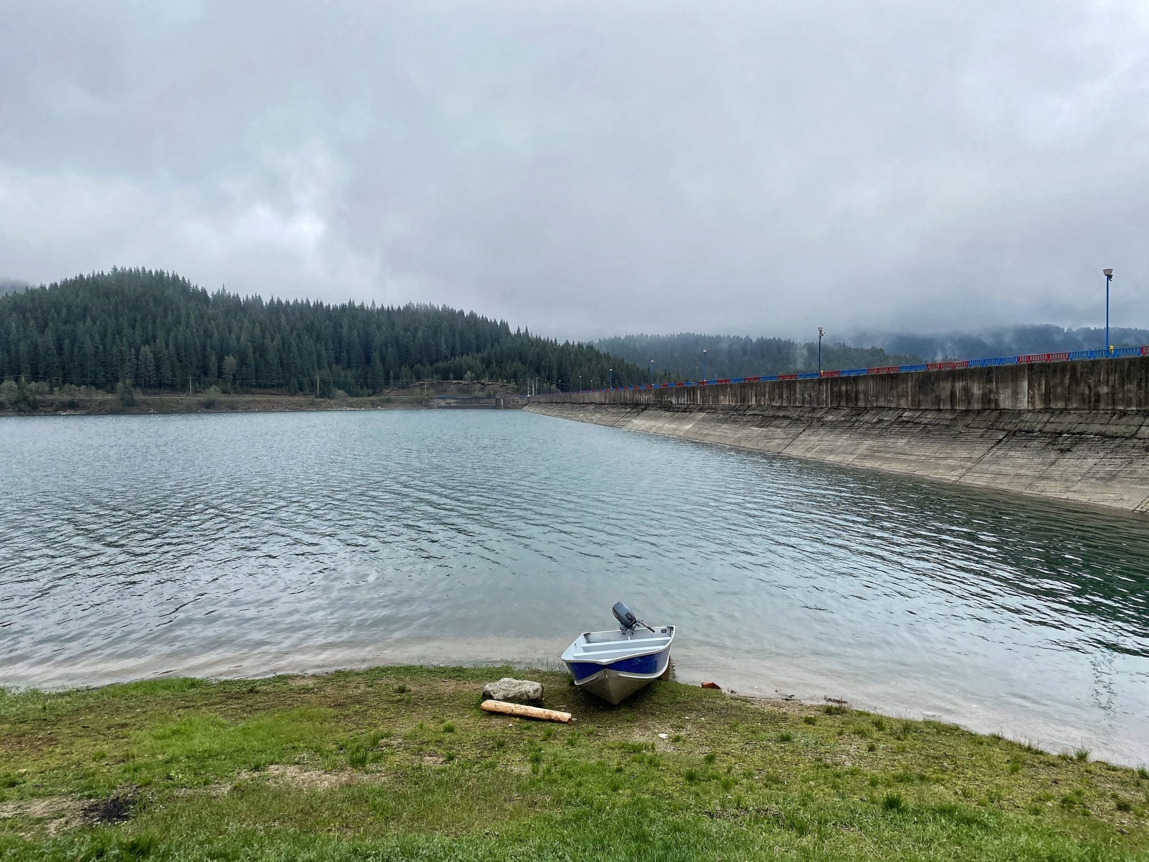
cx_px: 574
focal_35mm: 26
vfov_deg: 53.1
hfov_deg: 67.3
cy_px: 431
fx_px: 863
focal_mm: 4.25
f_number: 1.8
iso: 32
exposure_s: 1/2577
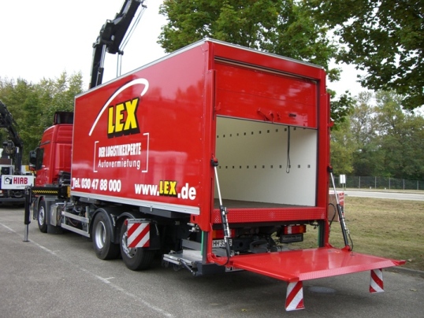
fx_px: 466
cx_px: 212
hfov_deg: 49.0
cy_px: 159
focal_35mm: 38
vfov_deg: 37.7
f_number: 2.7
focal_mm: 6.2
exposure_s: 1/250
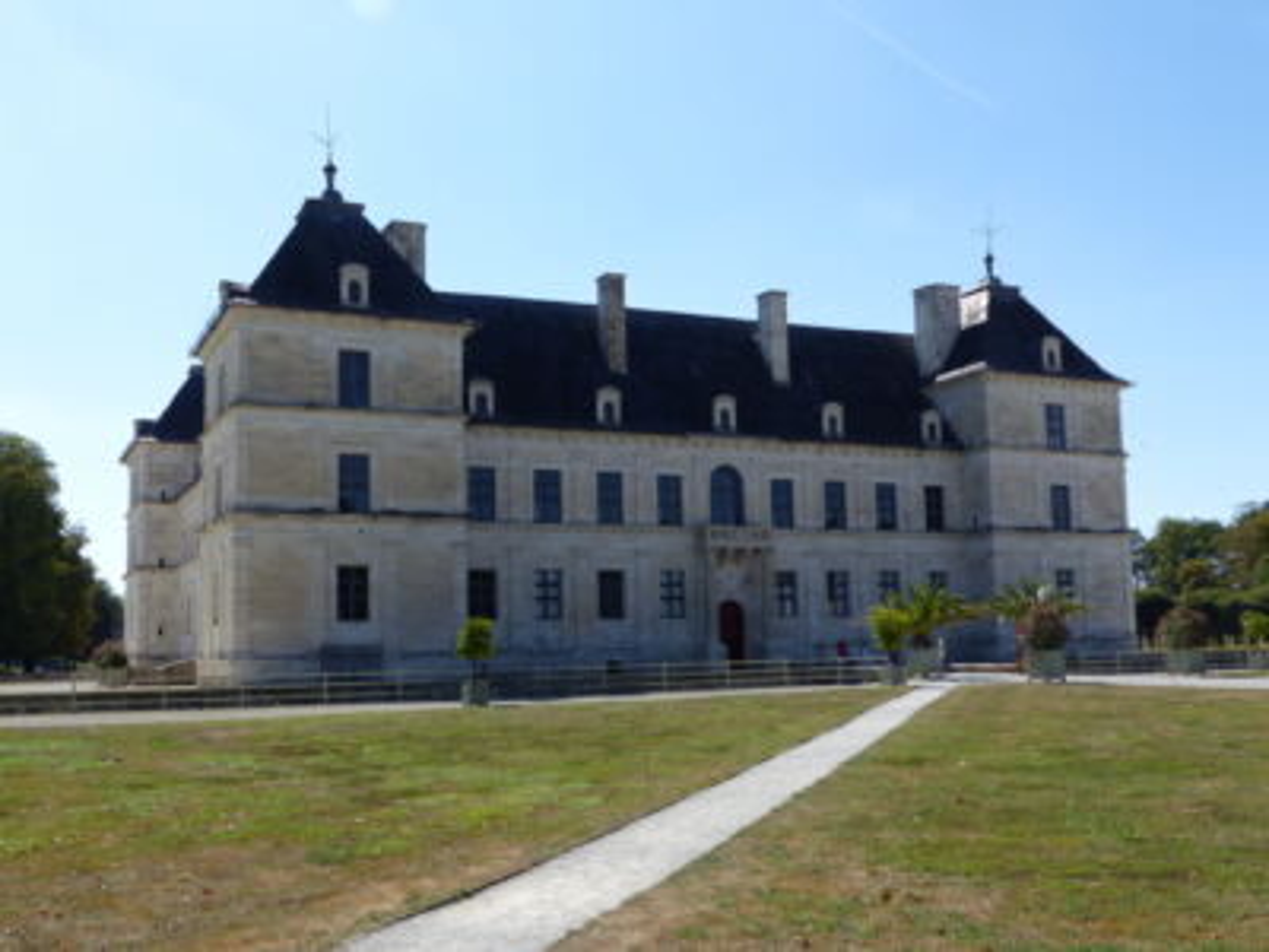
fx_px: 1320
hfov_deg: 51.4
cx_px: 634
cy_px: 476
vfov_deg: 39.7
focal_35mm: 36
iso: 100
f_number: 4
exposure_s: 1/800
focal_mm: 6.3
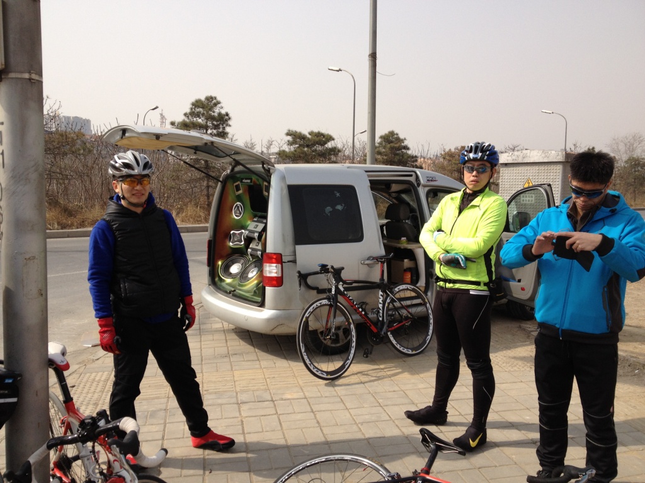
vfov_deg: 40.7
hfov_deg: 52.6
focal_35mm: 35
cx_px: 322
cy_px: 242
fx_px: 652
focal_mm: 4.28
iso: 64
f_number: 2.4
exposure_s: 1/1255
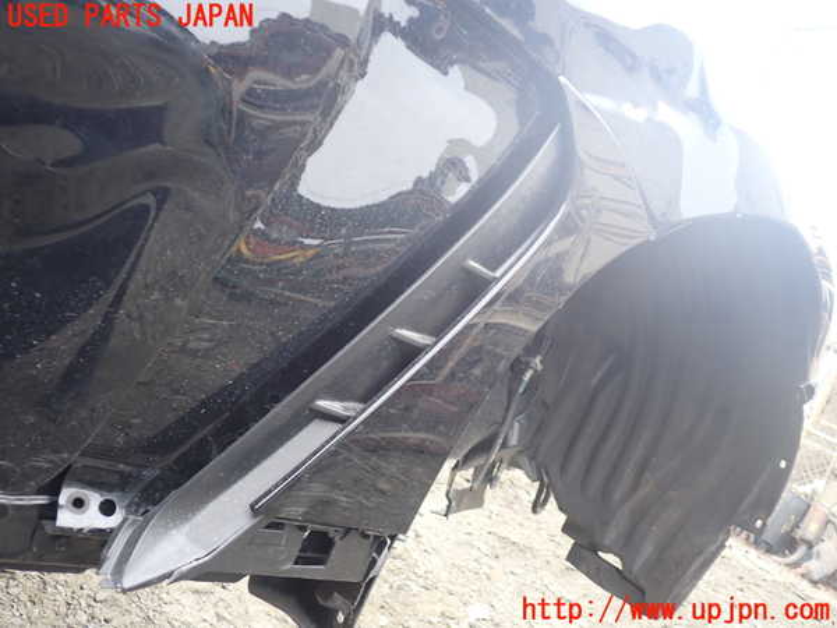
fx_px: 725
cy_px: 314
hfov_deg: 60.0
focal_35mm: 30
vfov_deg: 46.8
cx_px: 418
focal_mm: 5.4
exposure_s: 1/60
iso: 160
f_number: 2.3
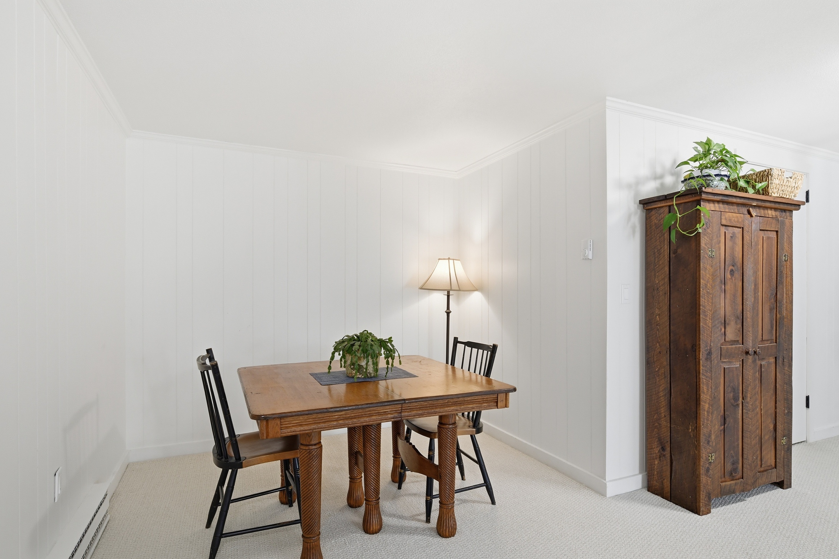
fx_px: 443
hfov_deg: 86.9
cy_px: 294
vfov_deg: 64.5
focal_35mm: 19
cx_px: 424
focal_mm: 18
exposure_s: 1/100
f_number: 9
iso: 500
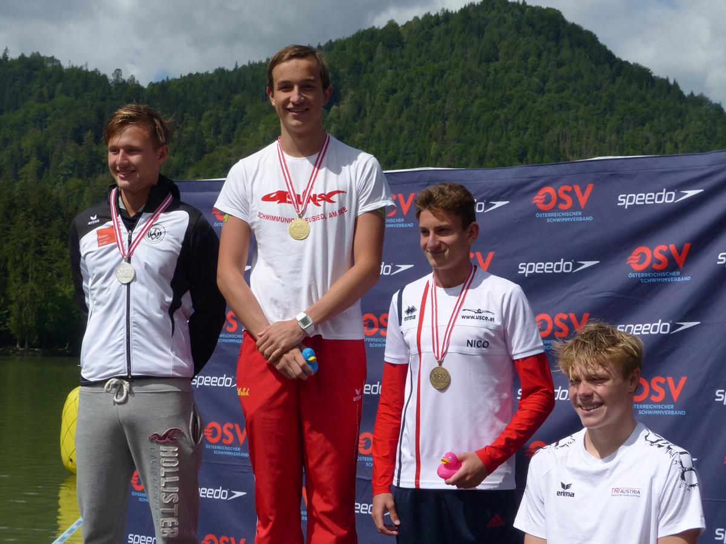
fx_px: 1573
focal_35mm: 75
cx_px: 363
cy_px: 272
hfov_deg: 26.0
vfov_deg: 19.6
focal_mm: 13.5
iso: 100
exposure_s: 1/1300
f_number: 4.5
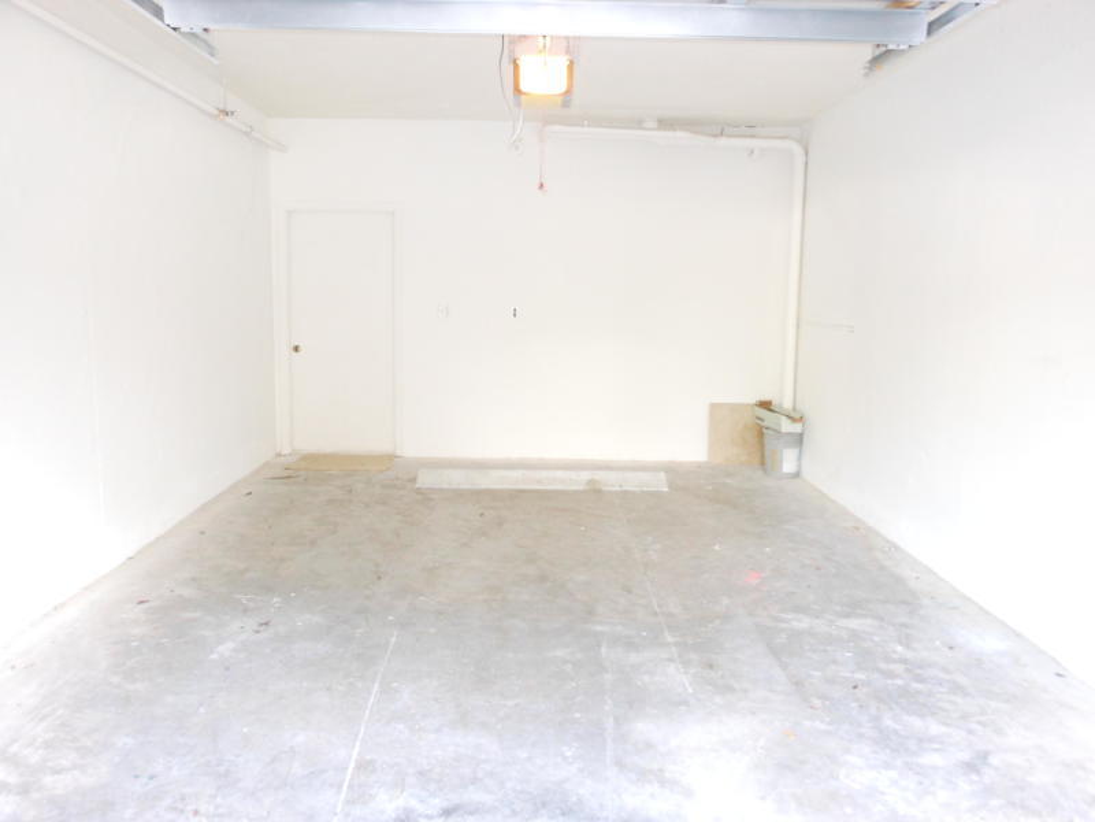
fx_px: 886
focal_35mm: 28
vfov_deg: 49.7
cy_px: 411
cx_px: 548
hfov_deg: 63.4
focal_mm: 5
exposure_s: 1/25
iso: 500
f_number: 3.7
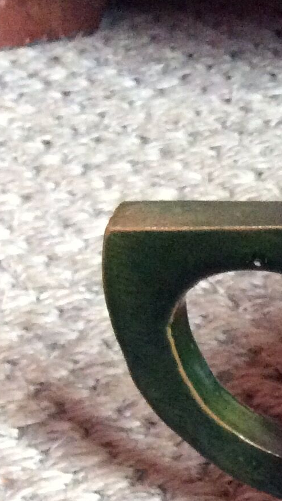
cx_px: 672
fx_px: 1369
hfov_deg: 10.2
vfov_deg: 20.1
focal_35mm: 103
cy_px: 505
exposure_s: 1/25
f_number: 2.4
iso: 320
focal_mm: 3.3
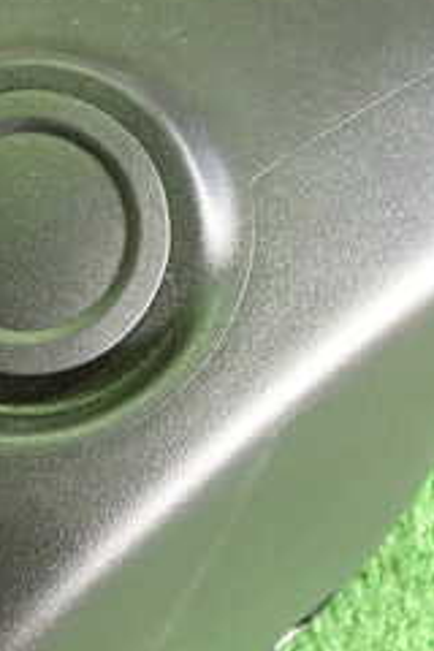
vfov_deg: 25.9
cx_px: 68
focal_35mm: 78
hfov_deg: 17.3
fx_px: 1410
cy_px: 396
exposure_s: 1/30
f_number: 2.3
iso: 500
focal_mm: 5.4
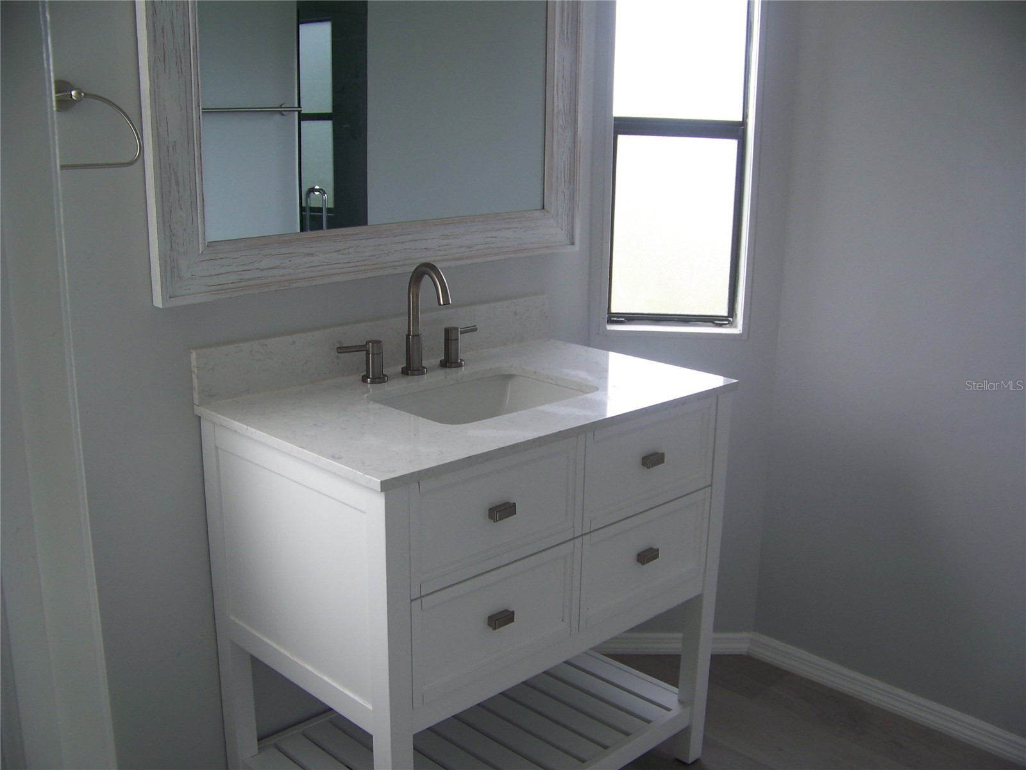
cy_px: 385
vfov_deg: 39.7
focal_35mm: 36
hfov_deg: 51.4
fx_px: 1067
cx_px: 513
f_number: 2.8
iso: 64
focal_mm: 5.85
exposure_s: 1/60
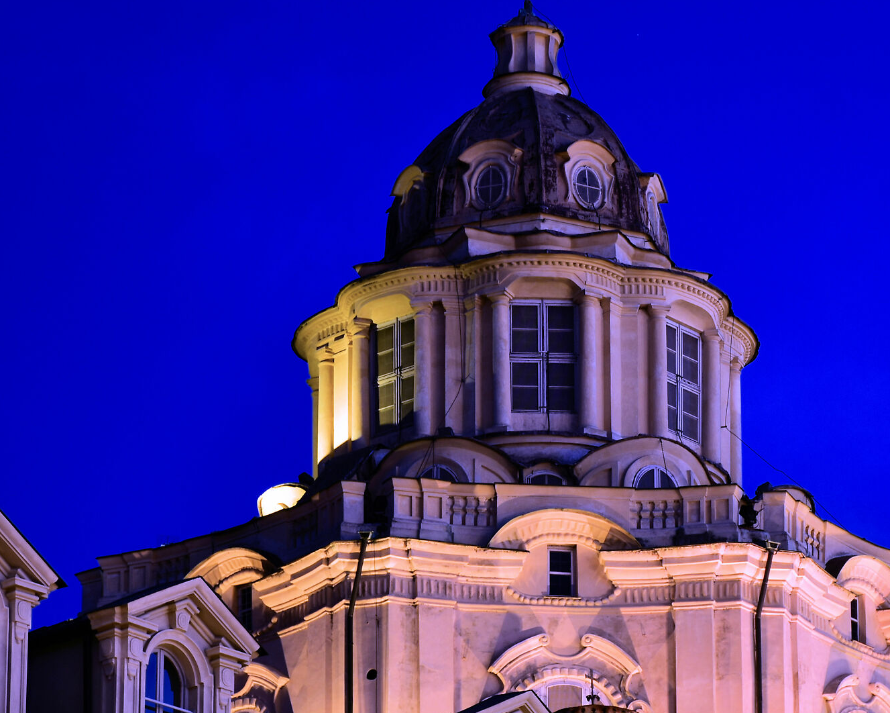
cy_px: 442
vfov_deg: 9.2
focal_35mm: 168
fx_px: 4426
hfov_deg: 11.4
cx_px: 702
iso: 100
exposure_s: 2.5
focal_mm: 66
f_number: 5
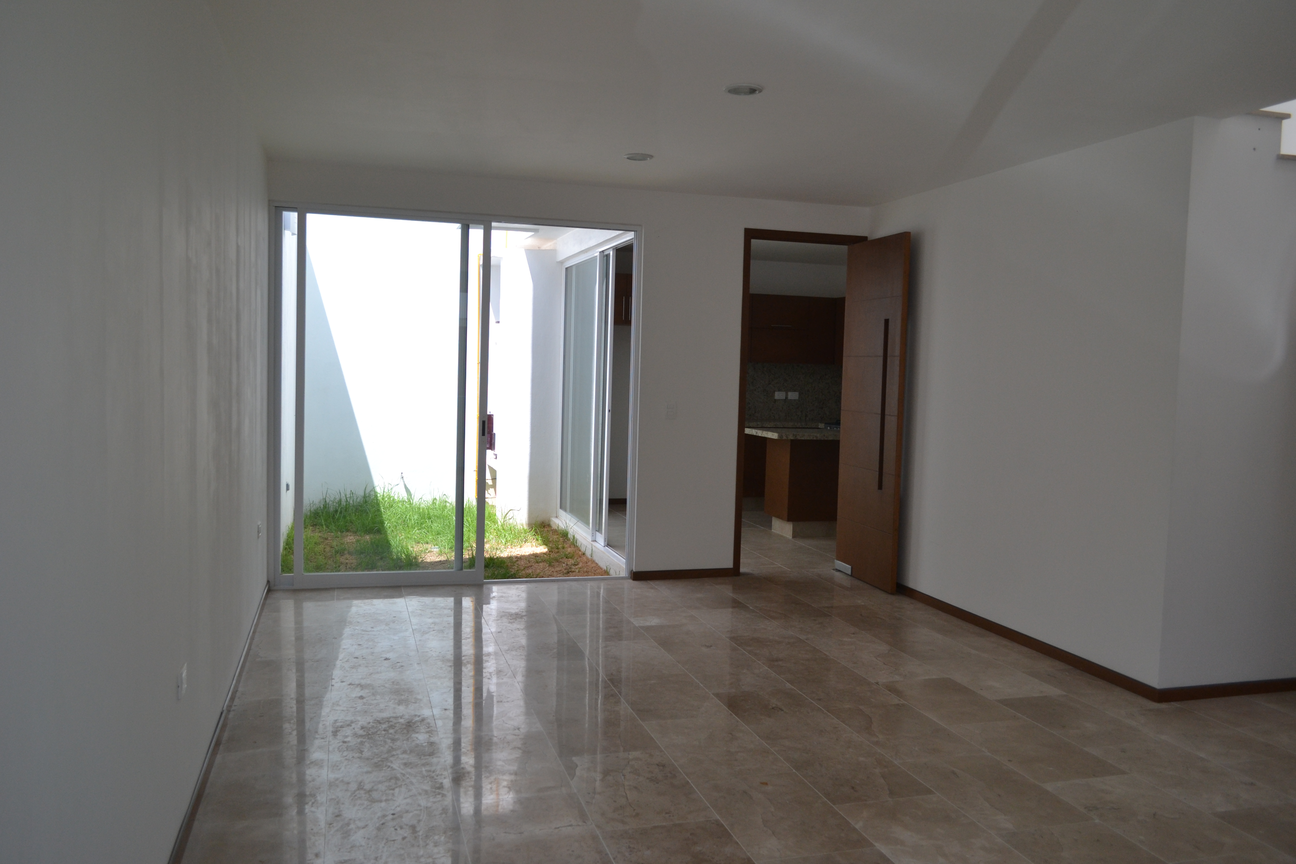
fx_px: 972
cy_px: 432
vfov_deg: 47.9
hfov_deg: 67.4
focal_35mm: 27
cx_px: 648
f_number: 5
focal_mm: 18
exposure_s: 1/1000
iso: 400
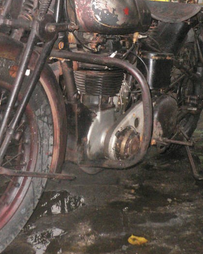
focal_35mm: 56
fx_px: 421
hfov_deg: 27.0
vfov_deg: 32.9
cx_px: 69
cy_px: 62
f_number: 2.8
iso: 400
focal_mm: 5.8
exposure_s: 1/60
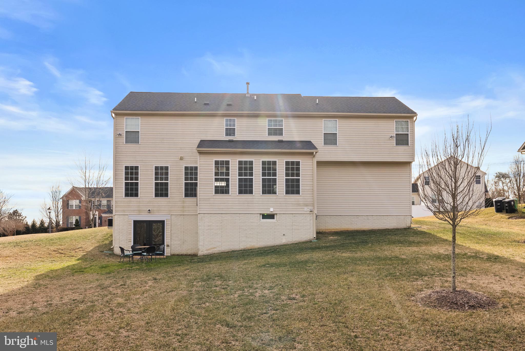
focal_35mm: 32
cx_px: 262
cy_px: 176
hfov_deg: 57.9
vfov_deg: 40.6
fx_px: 474
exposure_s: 1/320
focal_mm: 32.5
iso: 200
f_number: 9
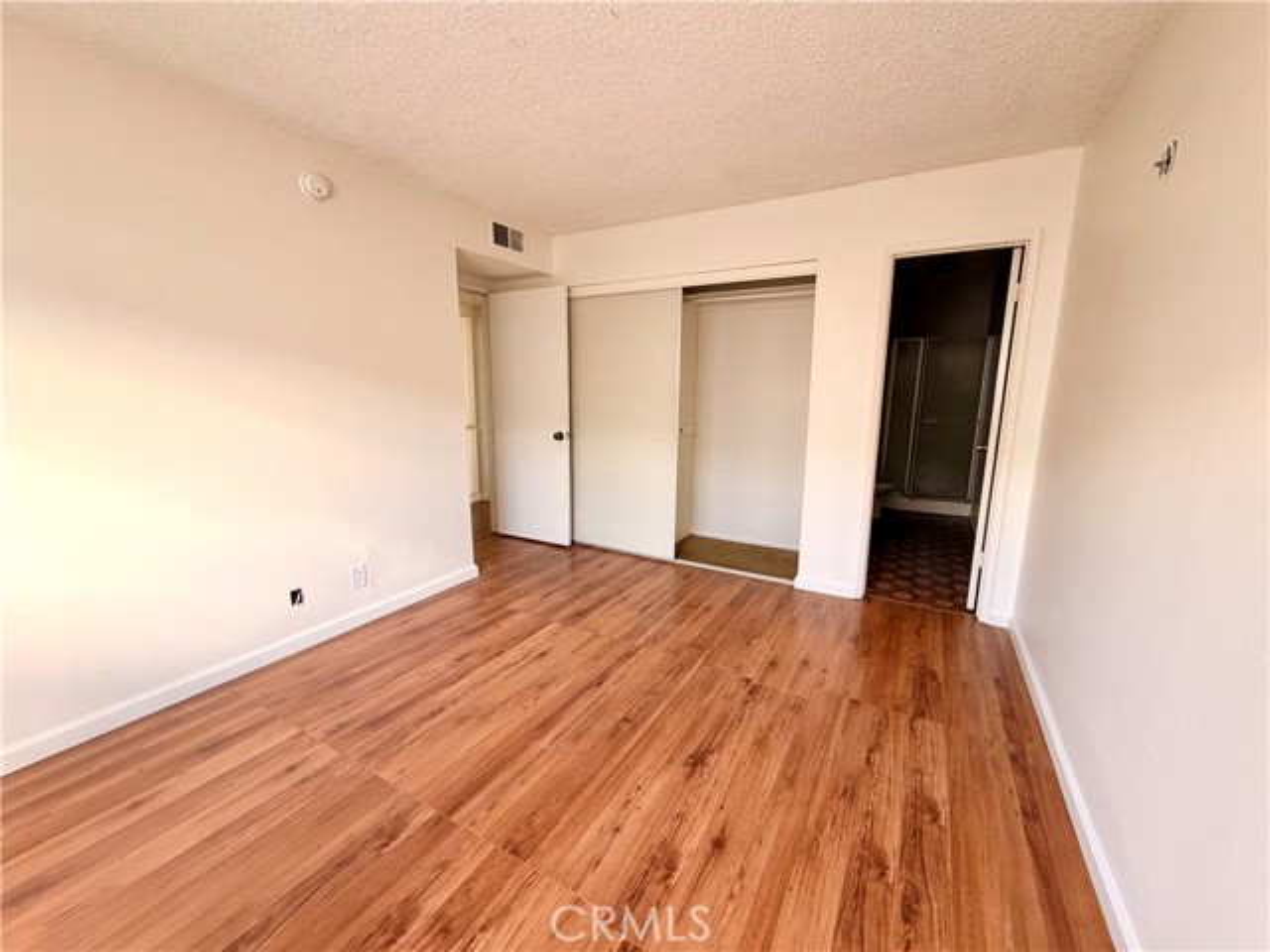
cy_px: 476
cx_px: 635
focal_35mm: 14
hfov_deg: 102.1
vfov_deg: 85.7
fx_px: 514
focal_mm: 2.22
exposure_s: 1/115
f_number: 2.2
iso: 320
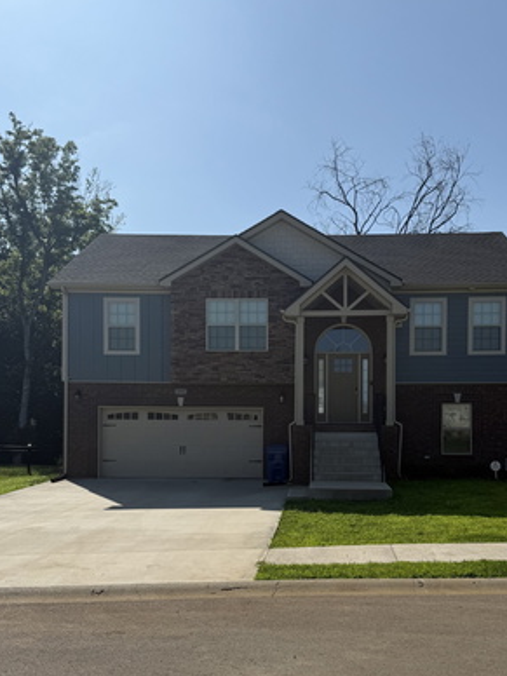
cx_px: 298
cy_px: 417
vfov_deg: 54.8
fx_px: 644
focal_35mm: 33
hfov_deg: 42.8
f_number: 1.78
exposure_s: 1/9091
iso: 80
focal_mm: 6.76
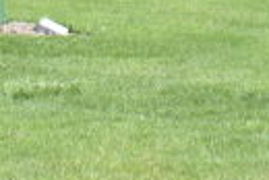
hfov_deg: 6.3
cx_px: 530
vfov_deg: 4.2
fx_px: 2378
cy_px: -274
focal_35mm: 318
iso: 200
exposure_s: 1/320
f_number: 9
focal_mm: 27
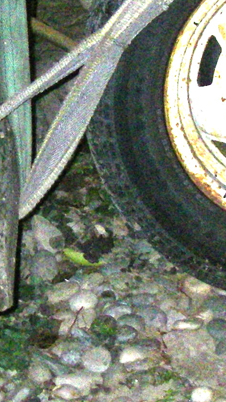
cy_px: 86
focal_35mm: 152
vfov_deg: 14.1
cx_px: 37
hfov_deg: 8.0
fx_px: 1619
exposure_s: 1/50
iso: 400
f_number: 3.3
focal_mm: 6.3
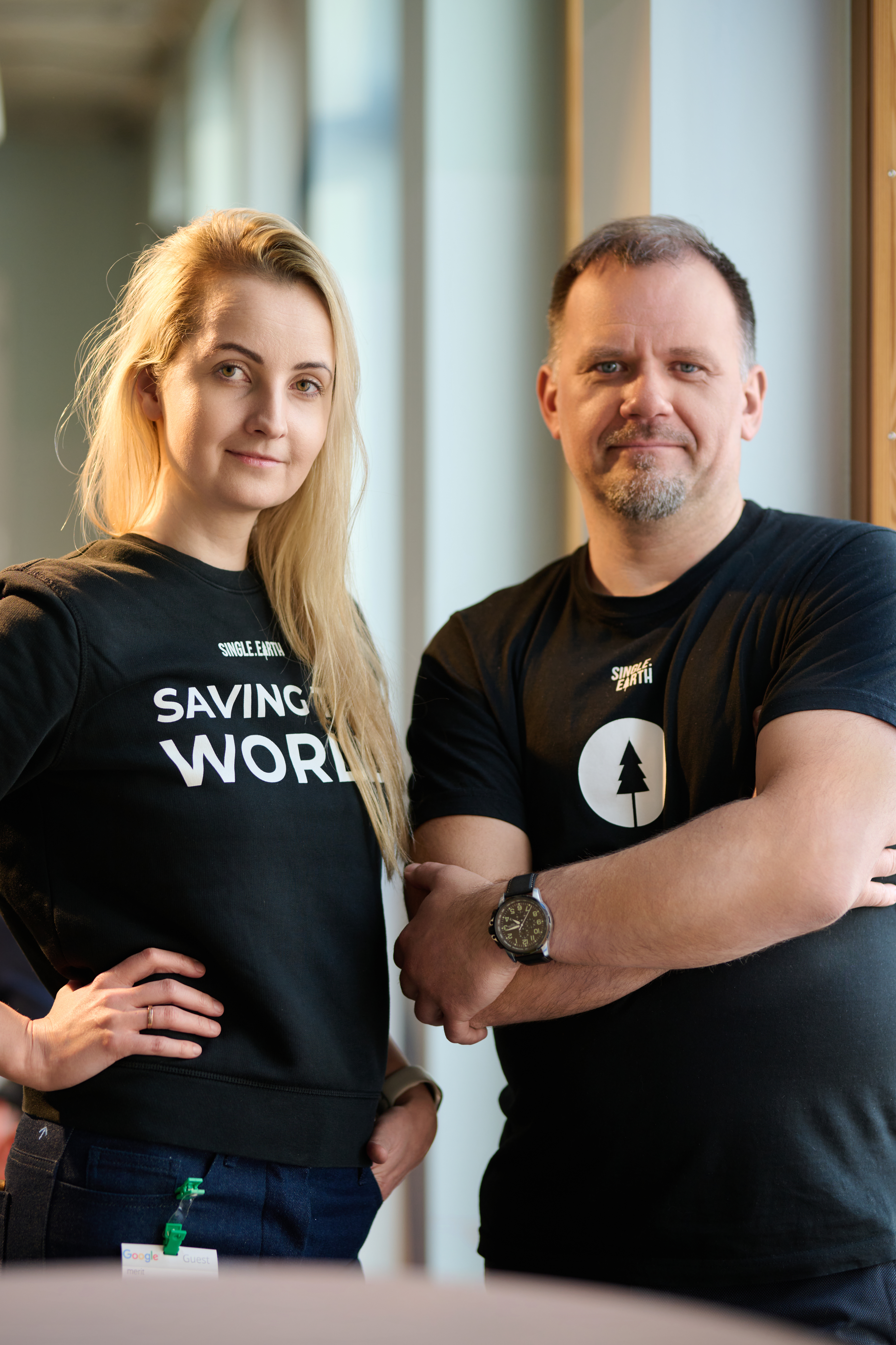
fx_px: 3173
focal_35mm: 85
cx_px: 448
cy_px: 672
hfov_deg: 16.1
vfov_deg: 23.9
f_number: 2
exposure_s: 1/200
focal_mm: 85
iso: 200
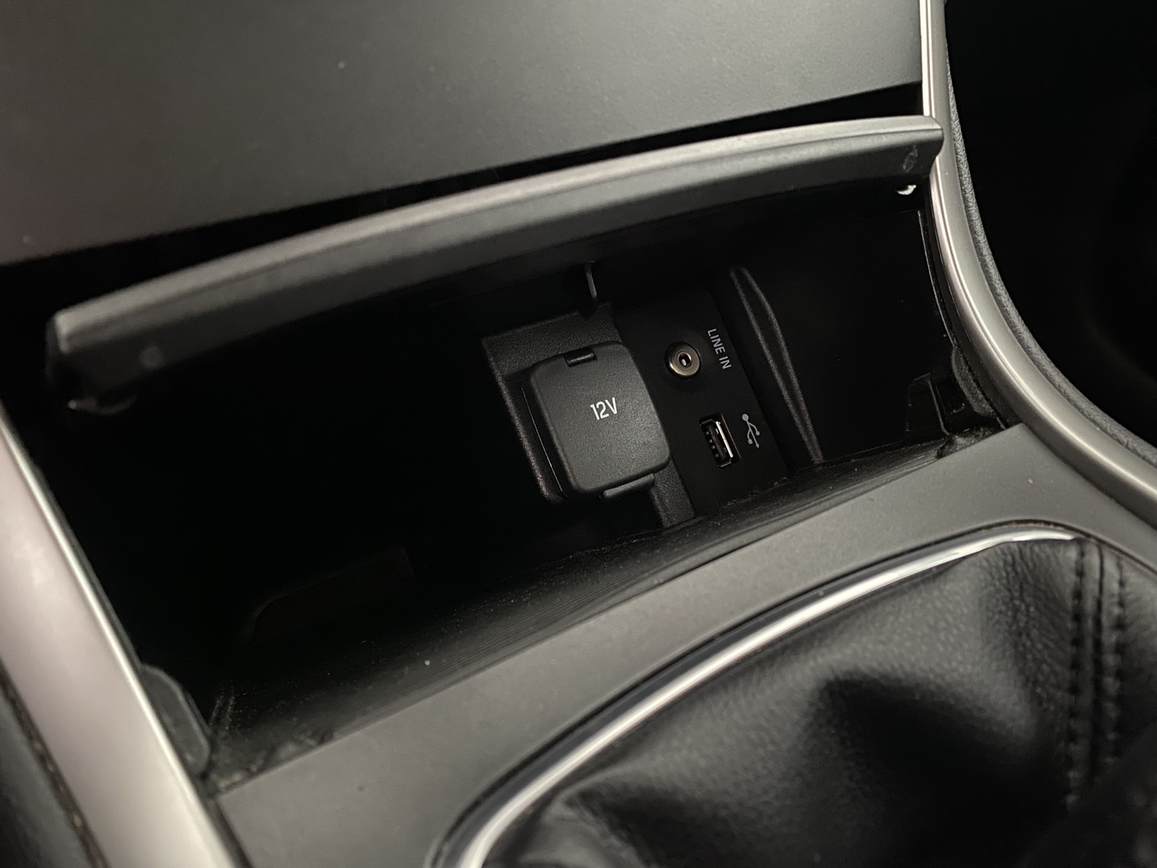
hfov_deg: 67.3
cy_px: 434
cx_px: 578
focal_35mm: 26
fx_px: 869
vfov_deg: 53.1
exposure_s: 1/20
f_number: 1.8
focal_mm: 4.25
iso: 1250
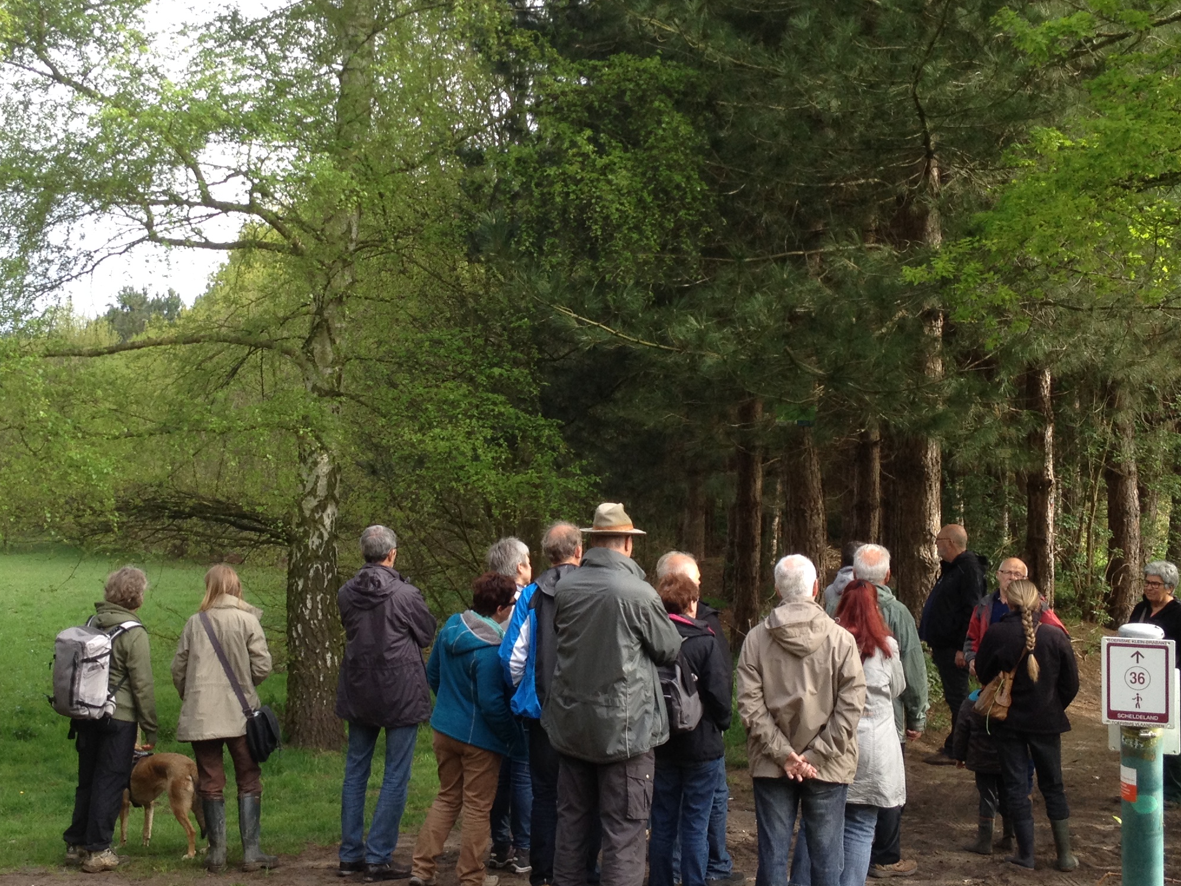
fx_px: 1945
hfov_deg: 33.7
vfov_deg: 25.7
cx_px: 468
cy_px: 462
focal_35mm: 57
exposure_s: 1/247
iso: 50
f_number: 2.4
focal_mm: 4.28
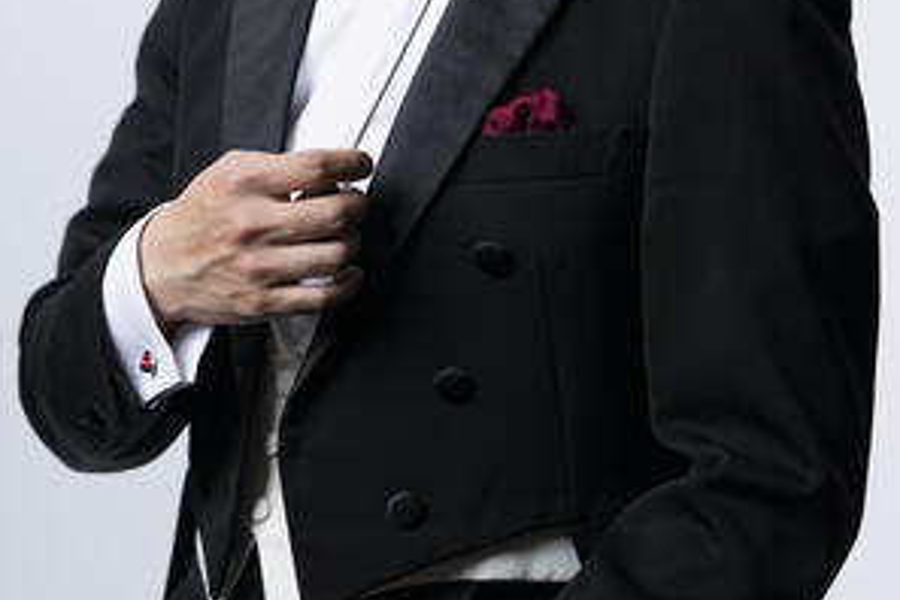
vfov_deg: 9.4
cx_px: 452
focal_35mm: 144
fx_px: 3600
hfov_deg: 14.3
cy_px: -67
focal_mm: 95
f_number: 2.8
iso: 100
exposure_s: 1/160
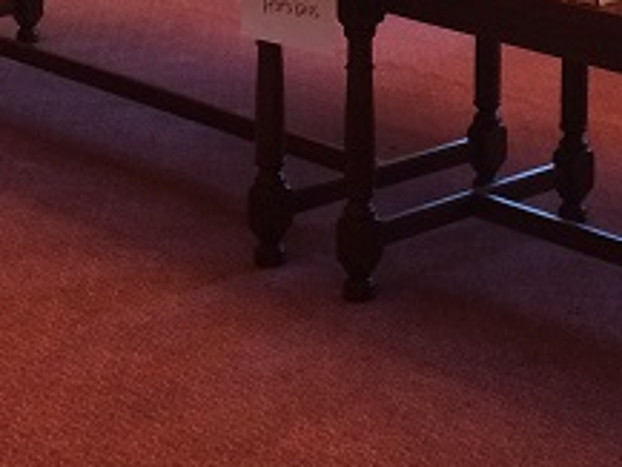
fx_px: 1960
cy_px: -223
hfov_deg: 17.7
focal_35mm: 109
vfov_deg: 12.9
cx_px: 585
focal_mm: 4.15
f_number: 2.2
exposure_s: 1/30
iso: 125
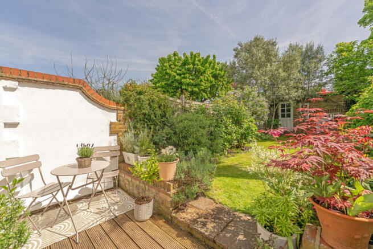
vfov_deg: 81.2
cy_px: 124
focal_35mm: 14
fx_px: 145
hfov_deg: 104.2
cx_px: 186
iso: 250
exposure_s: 1/320
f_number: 11
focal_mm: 14
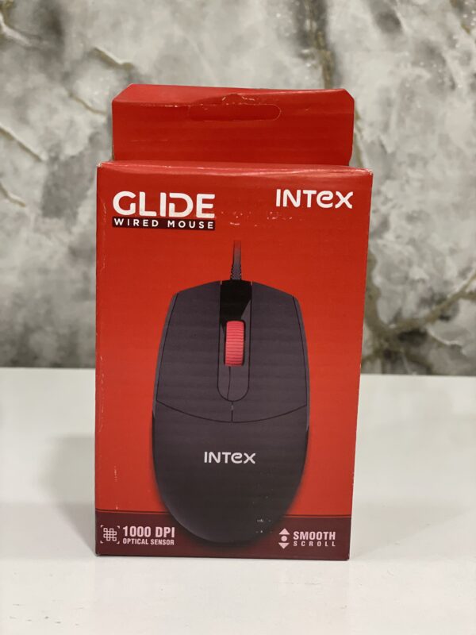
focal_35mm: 52
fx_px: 953
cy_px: 318
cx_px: 238
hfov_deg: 28.0
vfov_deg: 36.8
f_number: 2
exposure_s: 1/100
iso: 200
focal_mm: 6
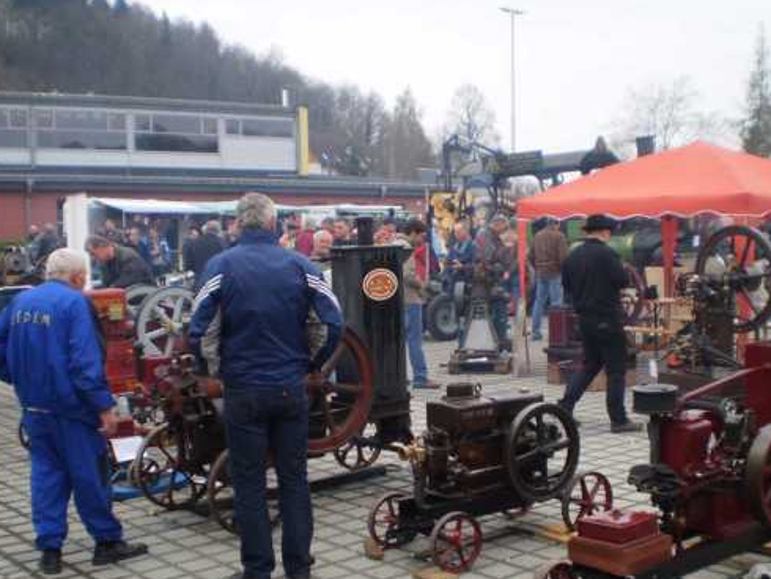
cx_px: 434
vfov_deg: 30.7
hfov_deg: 40.3
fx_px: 1047
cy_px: 373
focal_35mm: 47
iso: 64
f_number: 3.1
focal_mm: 6.3
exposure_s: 1/400
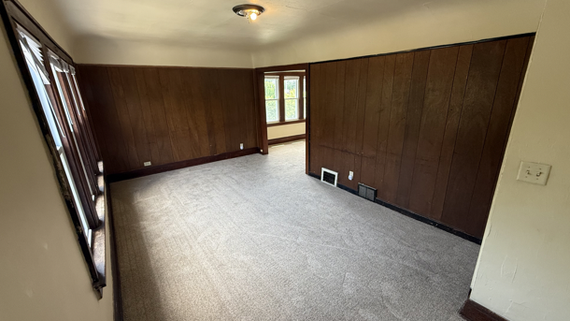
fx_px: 242
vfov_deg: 67.1
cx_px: 288
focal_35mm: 16
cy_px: 161
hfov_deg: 99.4
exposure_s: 1/120
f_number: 2.2
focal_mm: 2.22
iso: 200
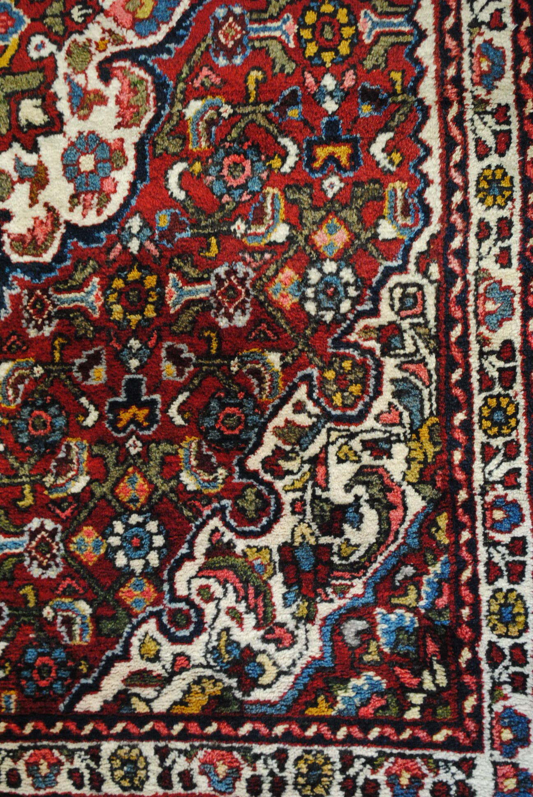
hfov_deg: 23.8
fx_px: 1262
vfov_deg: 35.0
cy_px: 398
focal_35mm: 57
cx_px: 266
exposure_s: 1/30
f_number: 5
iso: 1250
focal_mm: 38
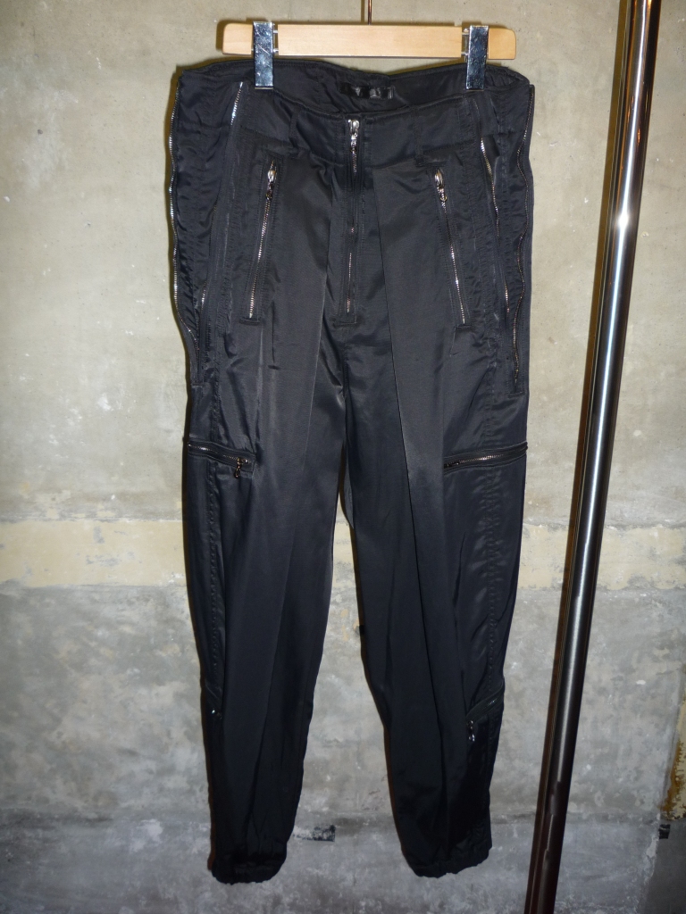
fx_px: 793
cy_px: 457
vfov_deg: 60.0
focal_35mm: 30
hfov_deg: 46.8
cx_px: 343
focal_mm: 5.2
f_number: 3.3
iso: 100
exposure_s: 1/30
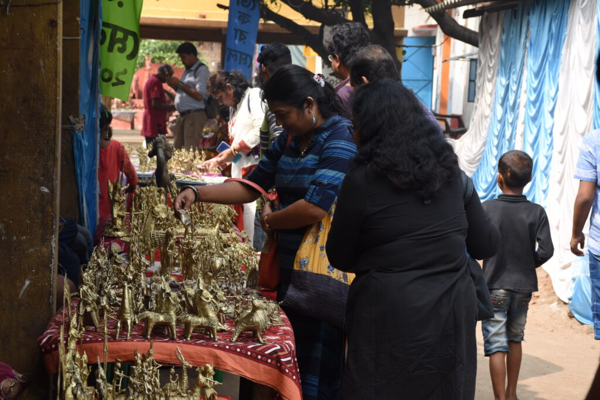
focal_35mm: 78
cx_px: 300
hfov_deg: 26.0
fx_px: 1300
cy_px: 200
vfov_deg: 17.5
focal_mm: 52
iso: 400
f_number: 7.1
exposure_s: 1/400
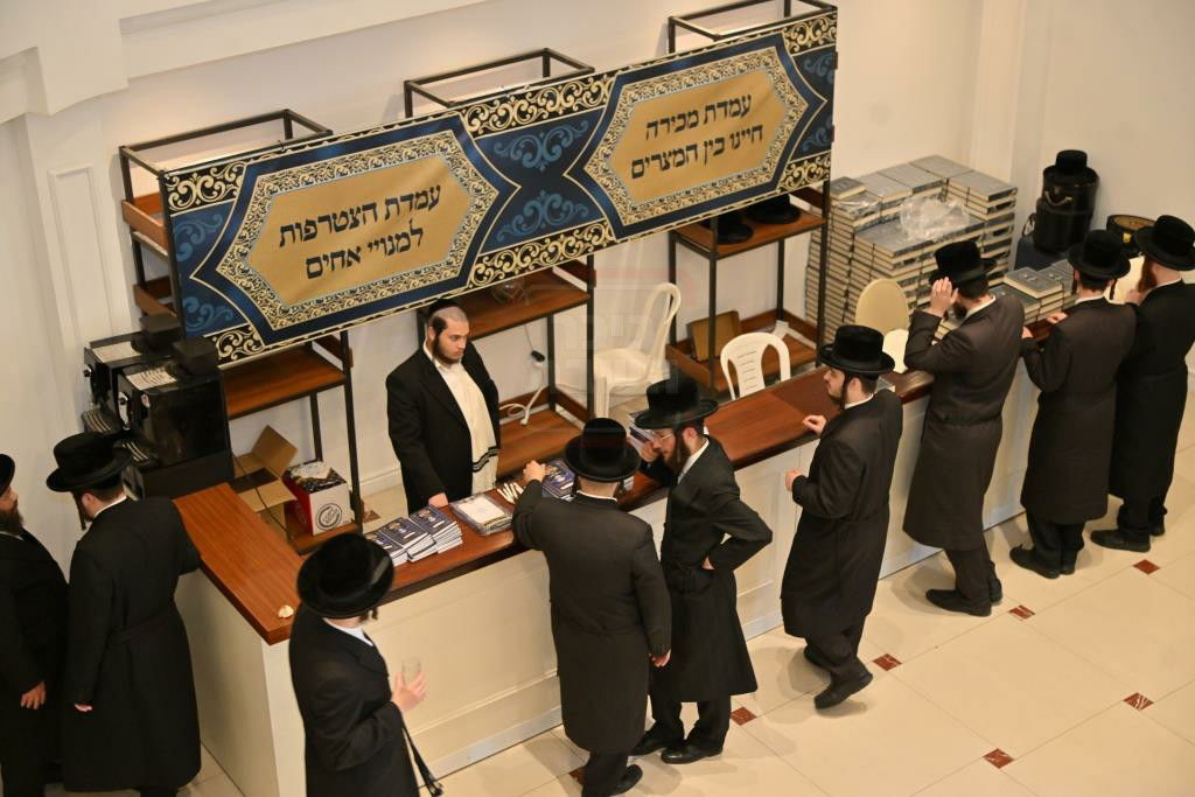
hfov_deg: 36.2
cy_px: 398
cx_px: 598
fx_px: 1826
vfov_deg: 24.6
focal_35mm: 55
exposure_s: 1/125
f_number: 4
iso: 1000
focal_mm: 55
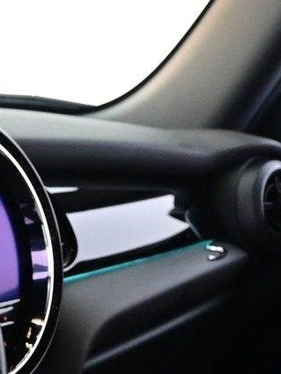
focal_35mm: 113
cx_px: -38
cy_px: 401
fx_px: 1220
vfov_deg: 16.9
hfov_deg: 12.9
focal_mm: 20.5
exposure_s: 1/30
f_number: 3.8
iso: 2800
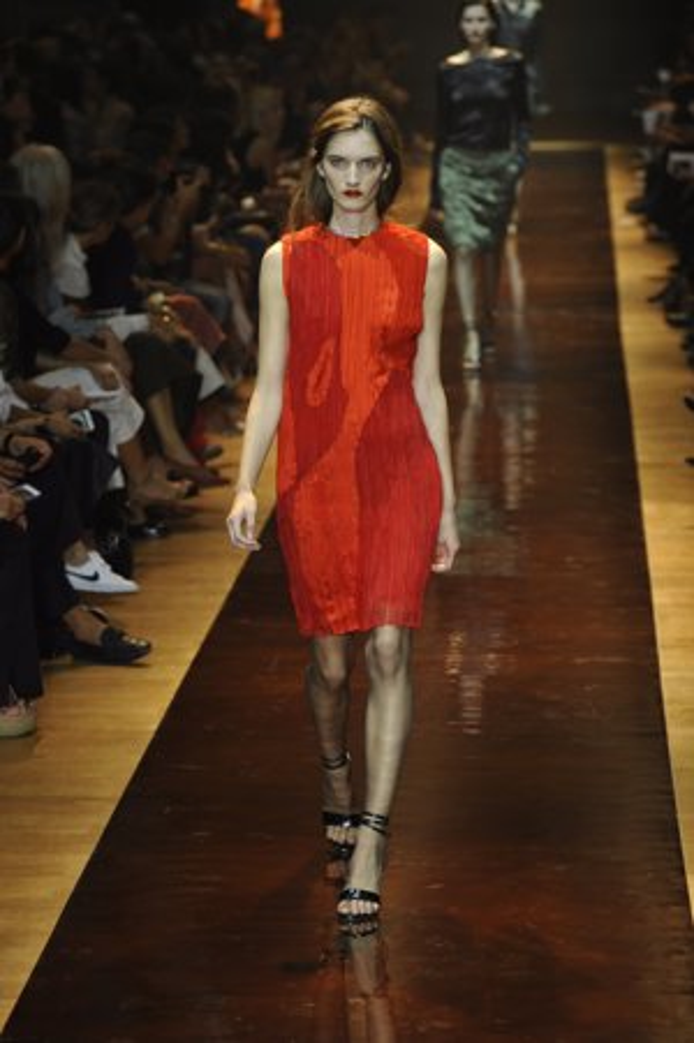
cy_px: 522
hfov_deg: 8.8
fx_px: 4489
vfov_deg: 13.3
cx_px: 347
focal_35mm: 155
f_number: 5.6
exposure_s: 1/400
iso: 2000
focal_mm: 155
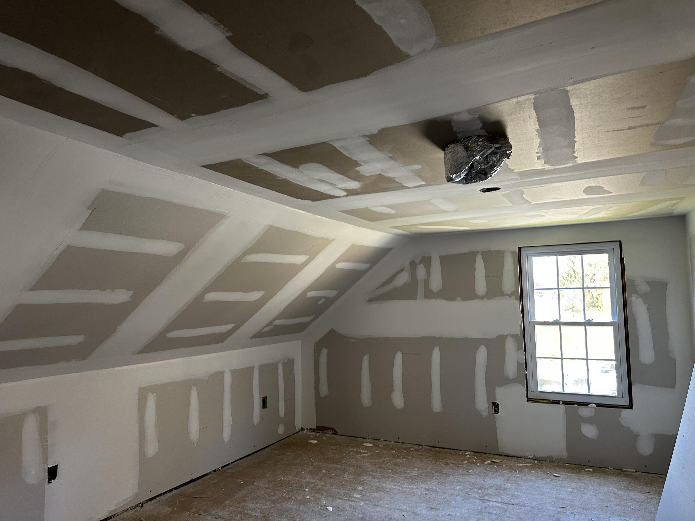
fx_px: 482
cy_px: 260
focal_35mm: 24
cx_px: 348
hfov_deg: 71.6
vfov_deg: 56.8
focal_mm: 6.86
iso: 250
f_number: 1.78
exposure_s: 1/74
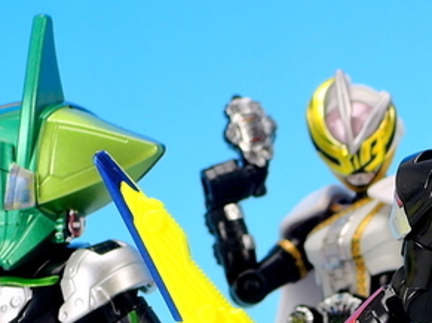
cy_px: 363
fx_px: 3293
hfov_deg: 7.4
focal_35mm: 264
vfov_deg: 5.6
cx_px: 555
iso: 80
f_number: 6.5
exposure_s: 1/3
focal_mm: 16
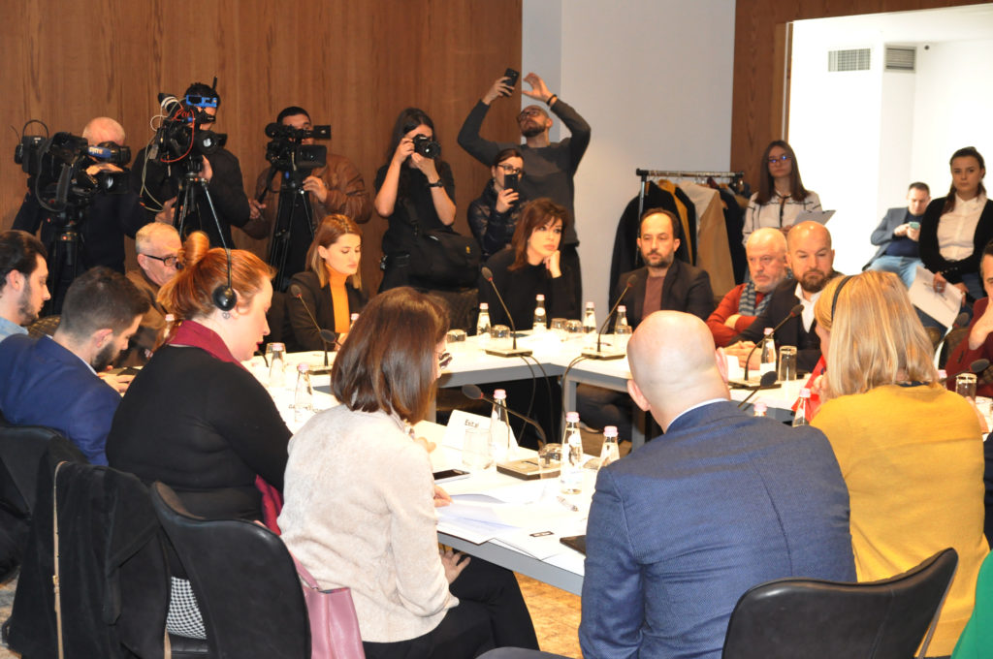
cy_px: 330
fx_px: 1570
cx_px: 496
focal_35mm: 57
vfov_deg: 23.7
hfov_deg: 35.1
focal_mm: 38
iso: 1600
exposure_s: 1/60
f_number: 5
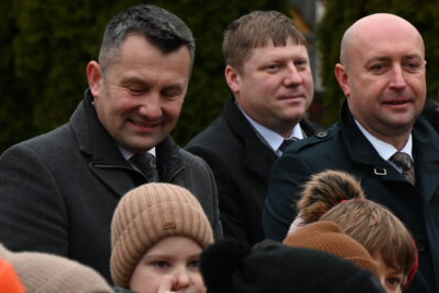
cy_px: 220
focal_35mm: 306
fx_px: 3731
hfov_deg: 6.7
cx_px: 483
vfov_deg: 4.5
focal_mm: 120
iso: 720
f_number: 6.3
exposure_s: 1/160
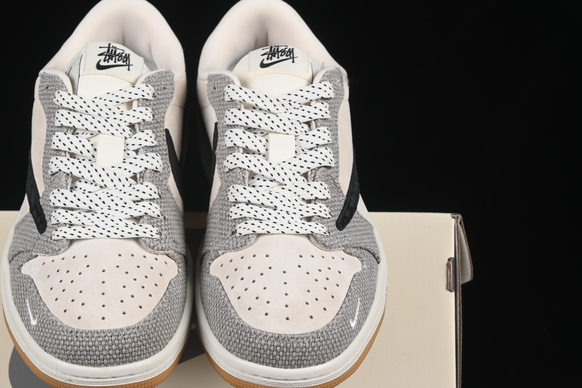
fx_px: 1633
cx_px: 194
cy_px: 235
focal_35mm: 101
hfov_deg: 20.1
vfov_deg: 13.5
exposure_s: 1/80
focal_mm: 50
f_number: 8
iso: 160
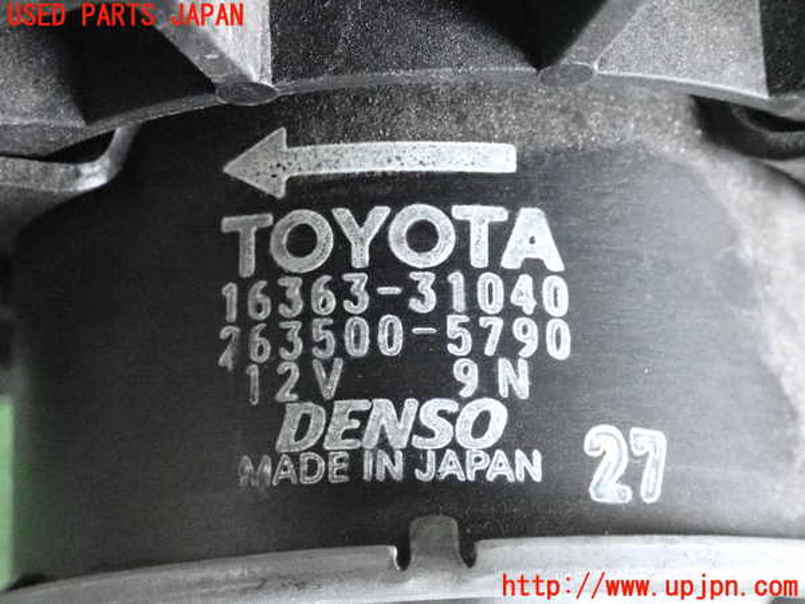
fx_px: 1651
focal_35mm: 71
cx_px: 402
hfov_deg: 27.4
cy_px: 302
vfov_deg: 20.7
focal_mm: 12.73
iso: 5000
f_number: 3.9
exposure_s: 1/125
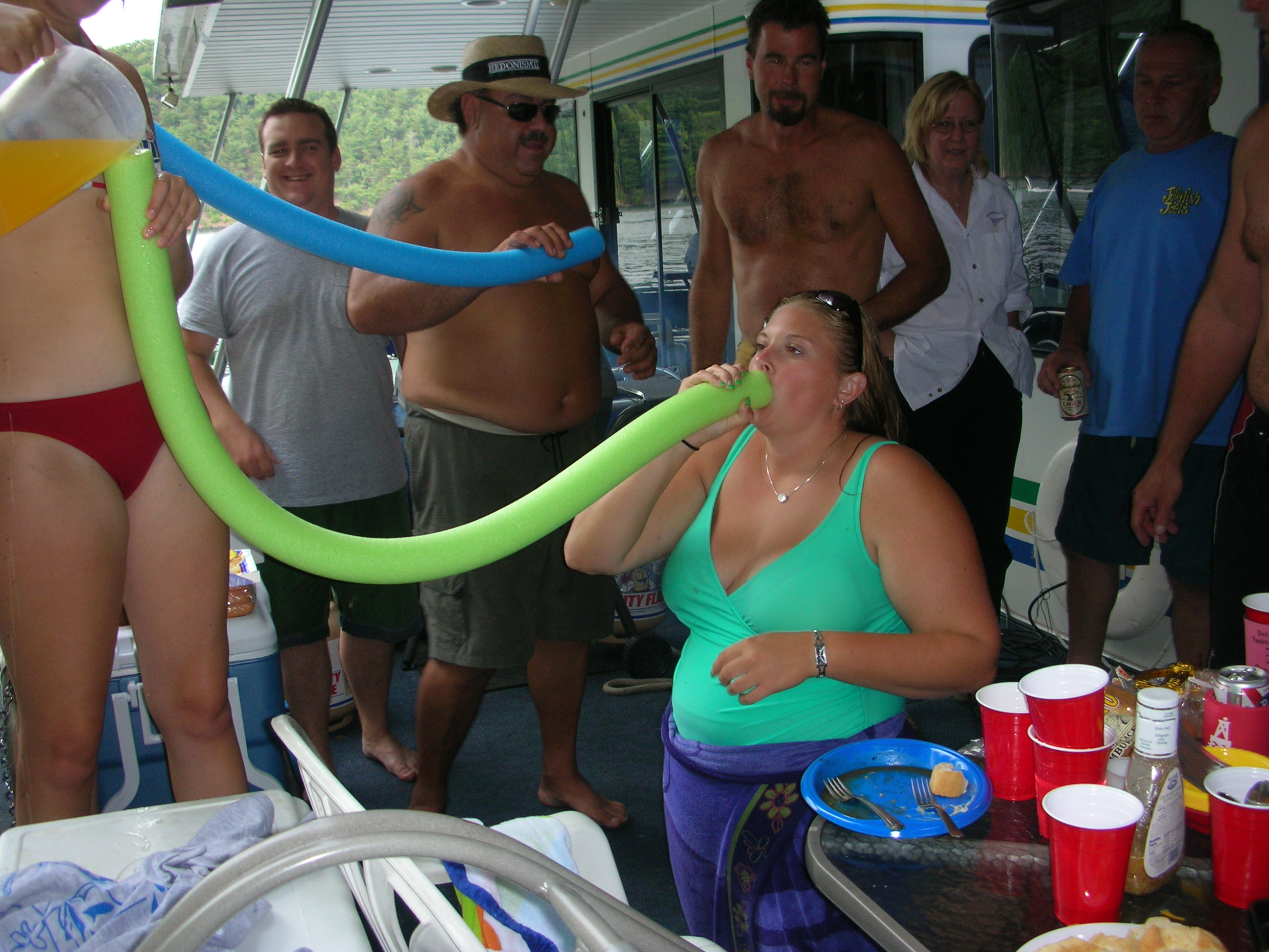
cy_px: 476
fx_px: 1283
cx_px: 634
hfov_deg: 52.6
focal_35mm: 35
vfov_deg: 40.7
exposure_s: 1/60.1
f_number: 3
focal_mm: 5.8
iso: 76
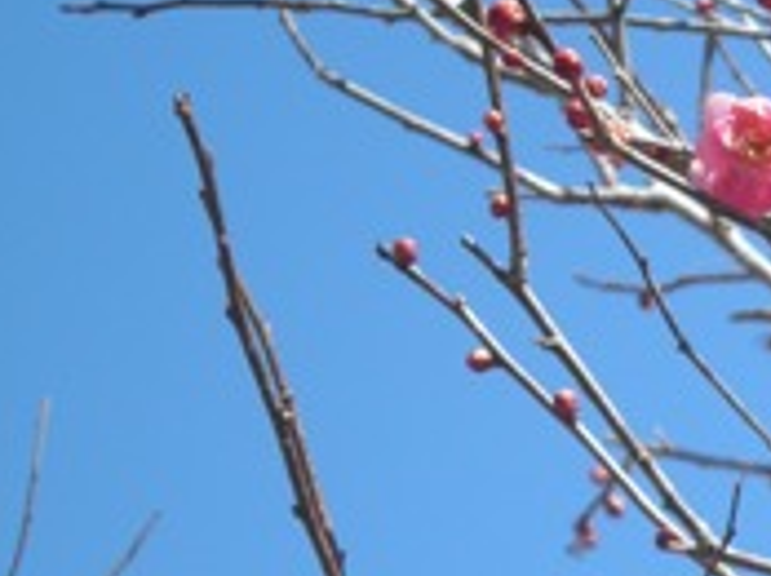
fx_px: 4982
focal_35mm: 224
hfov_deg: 8.8
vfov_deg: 6.6
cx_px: 724
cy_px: 222
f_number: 4.4
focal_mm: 13
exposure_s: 1/250
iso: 64
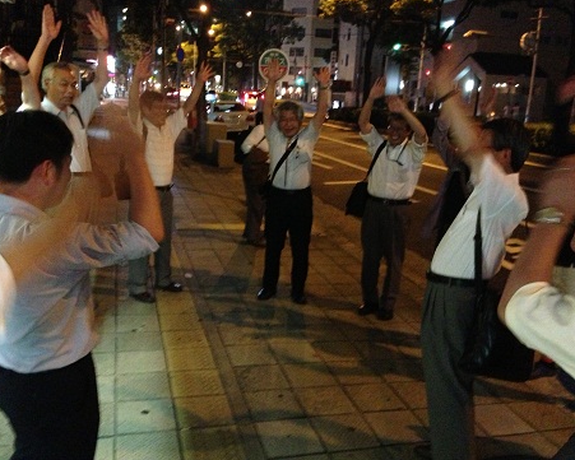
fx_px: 596
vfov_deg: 42.2
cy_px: 227
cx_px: 277
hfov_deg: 51.5
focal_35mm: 35
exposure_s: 1/15
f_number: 2.4
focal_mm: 4.13
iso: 800
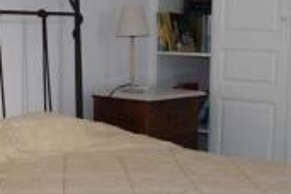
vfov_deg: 14.8
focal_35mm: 92
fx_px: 744
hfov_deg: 22.1
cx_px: 180
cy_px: 125
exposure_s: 1/80
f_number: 4.5
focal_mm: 22
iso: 800
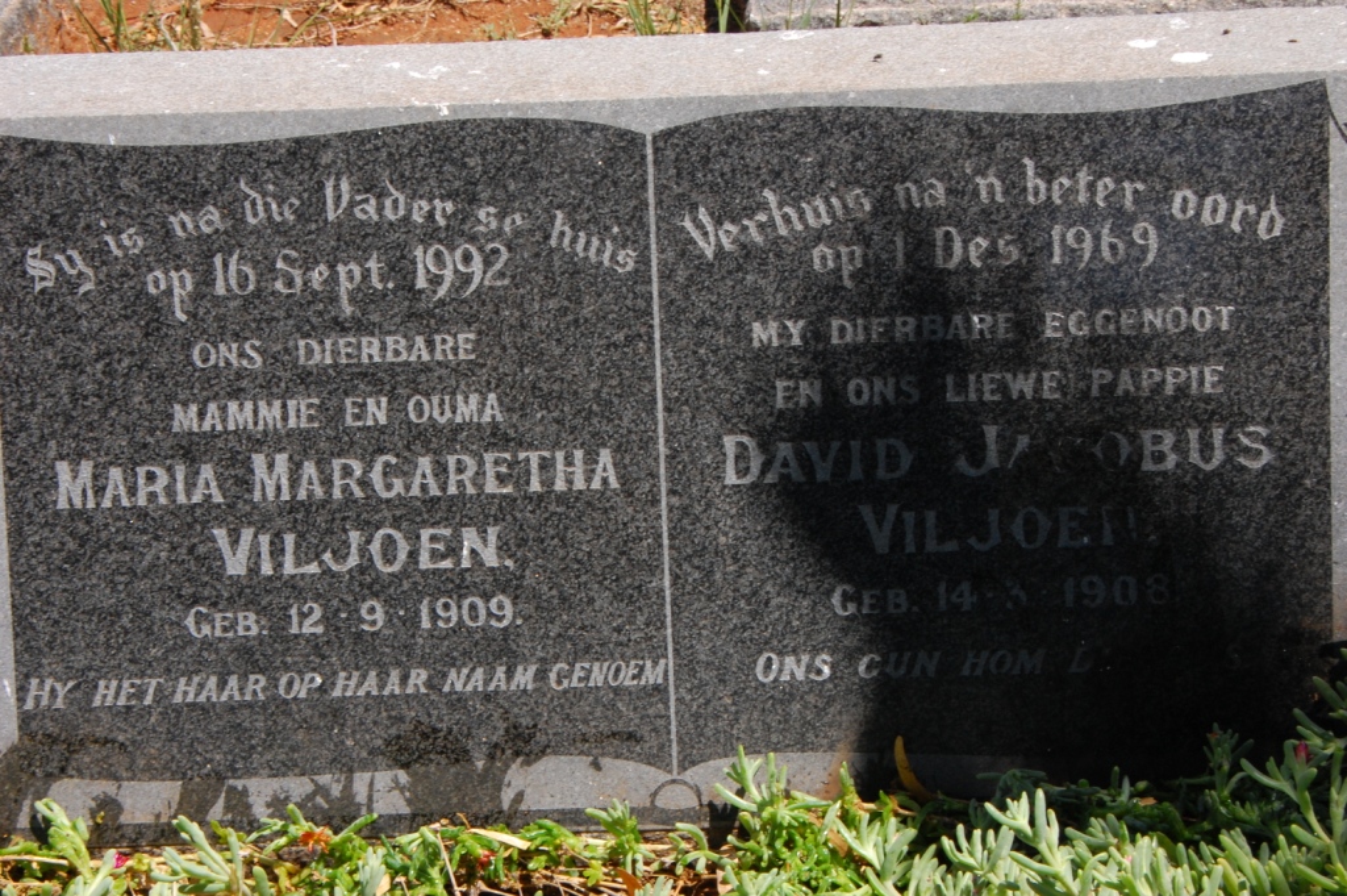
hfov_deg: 22.6
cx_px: 674
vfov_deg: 15.2
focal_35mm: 90
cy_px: 448
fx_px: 3365
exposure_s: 1/125
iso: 400
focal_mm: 60
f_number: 18
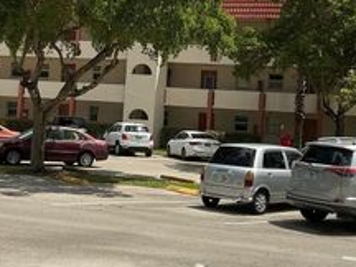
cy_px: 87
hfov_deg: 29.0
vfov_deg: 21.8
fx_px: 689
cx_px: 191
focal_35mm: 67
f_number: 1.8
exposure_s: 1/2538
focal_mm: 3
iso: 25
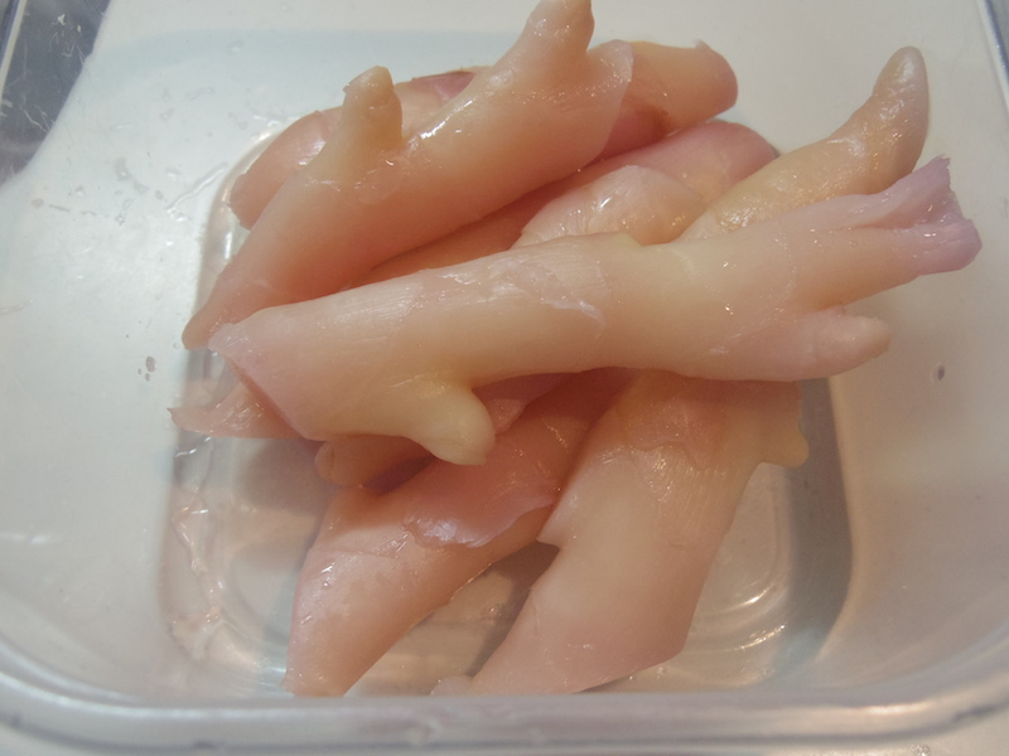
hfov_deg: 52.6
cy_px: 378
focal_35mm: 35
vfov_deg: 40.7
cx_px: 504
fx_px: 1020
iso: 640
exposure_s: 1/60
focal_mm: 6.4
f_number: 3.2
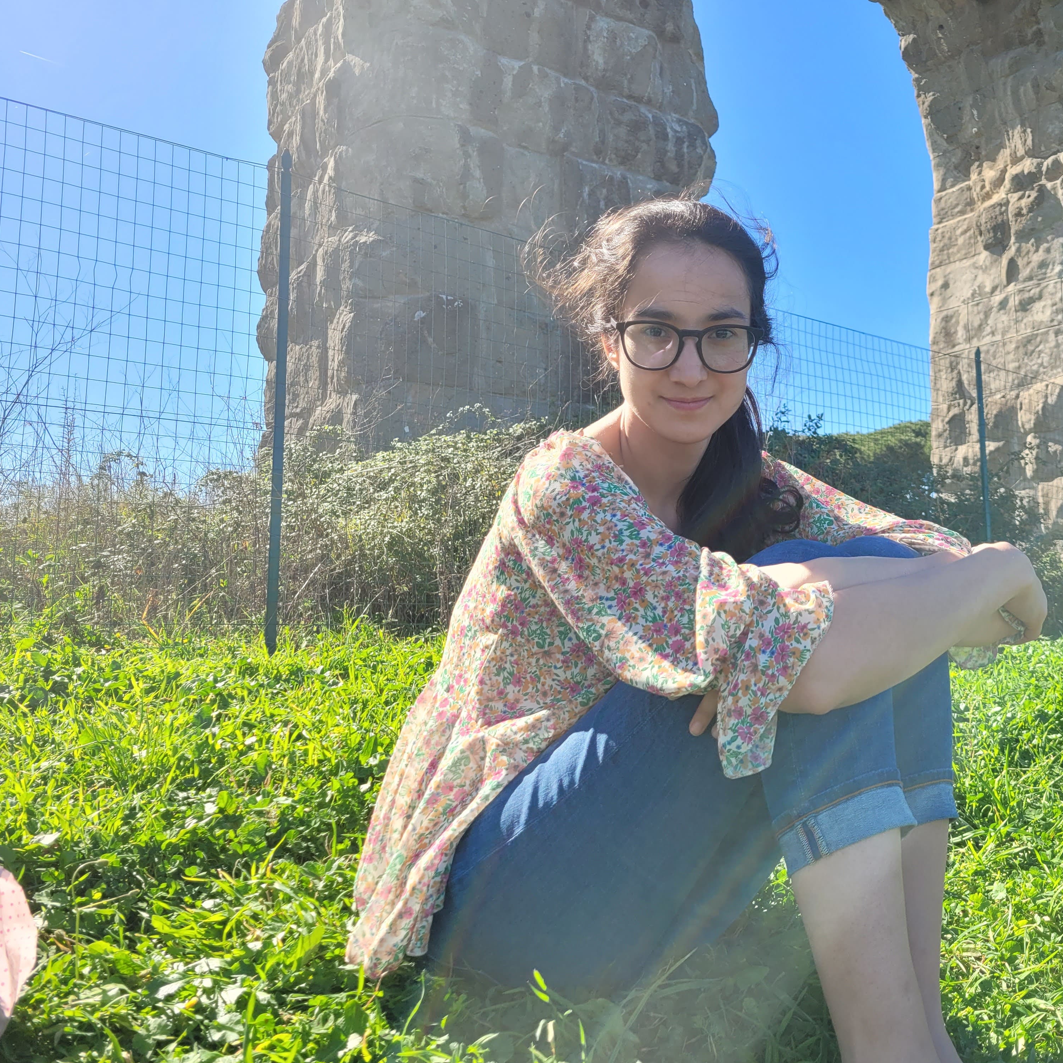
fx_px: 1077
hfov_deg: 51.6
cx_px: 702
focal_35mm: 31
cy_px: 531
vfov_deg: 52.5
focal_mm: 5.4
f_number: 1.8
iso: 40
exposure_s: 1/952
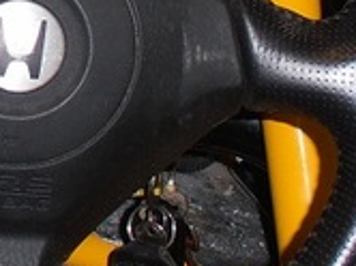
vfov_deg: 8.5
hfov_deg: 11.3
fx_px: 1746
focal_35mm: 170
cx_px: -142
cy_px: -131
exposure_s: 1/40
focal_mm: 7.87
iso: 125
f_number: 4.2
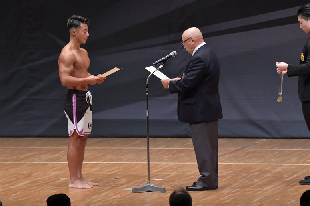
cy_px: 103
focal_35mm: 285
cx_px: 155
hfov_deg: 7.2
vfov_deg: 4.8
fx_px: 2453
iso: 6400
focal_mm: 190
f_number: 5.6
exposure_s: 1/400
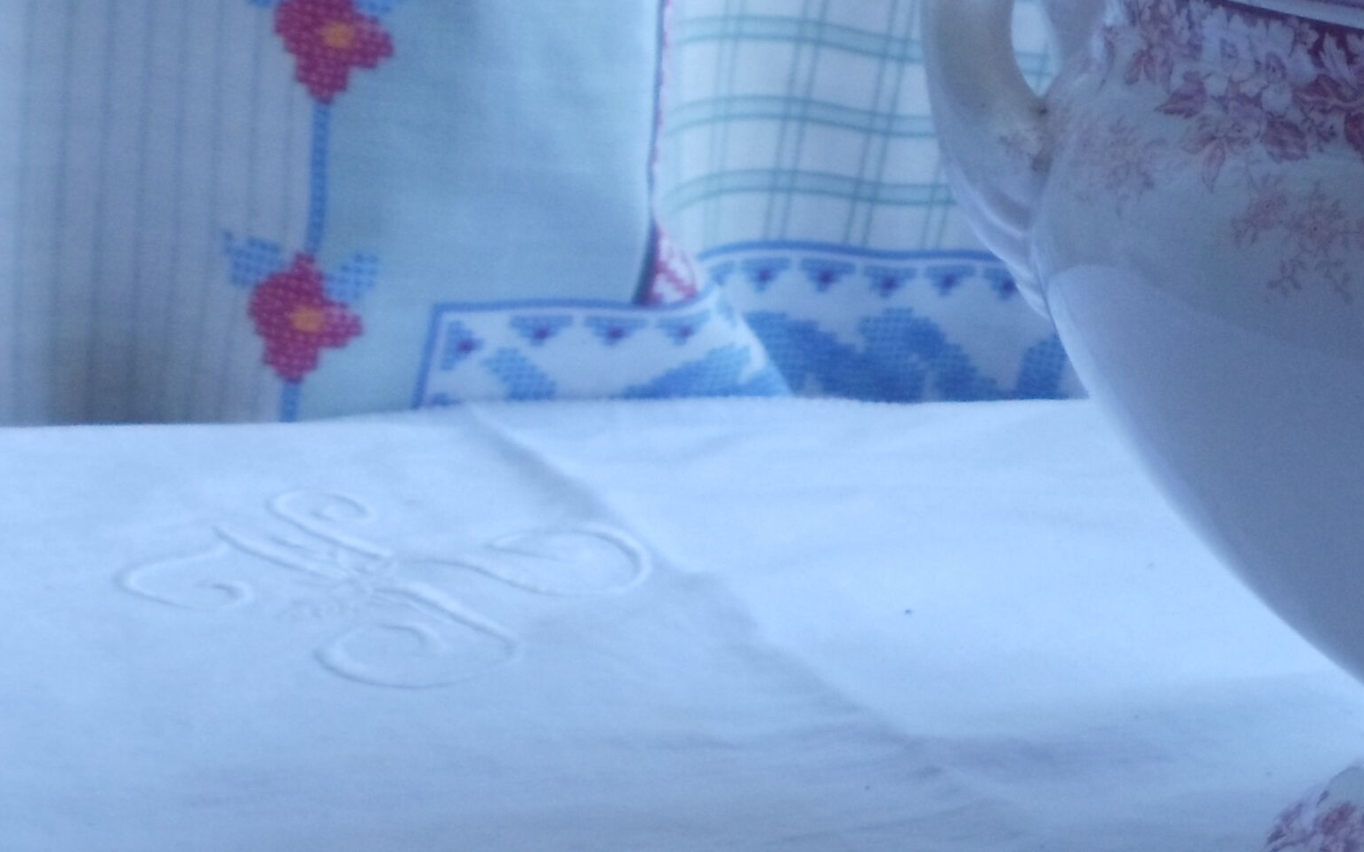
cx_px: 1259
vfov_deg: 11.8
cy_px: 297
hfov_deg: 18.4
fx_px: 4126
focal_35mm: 111
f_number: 3.5
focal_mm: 6
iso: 200
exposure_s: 1/30
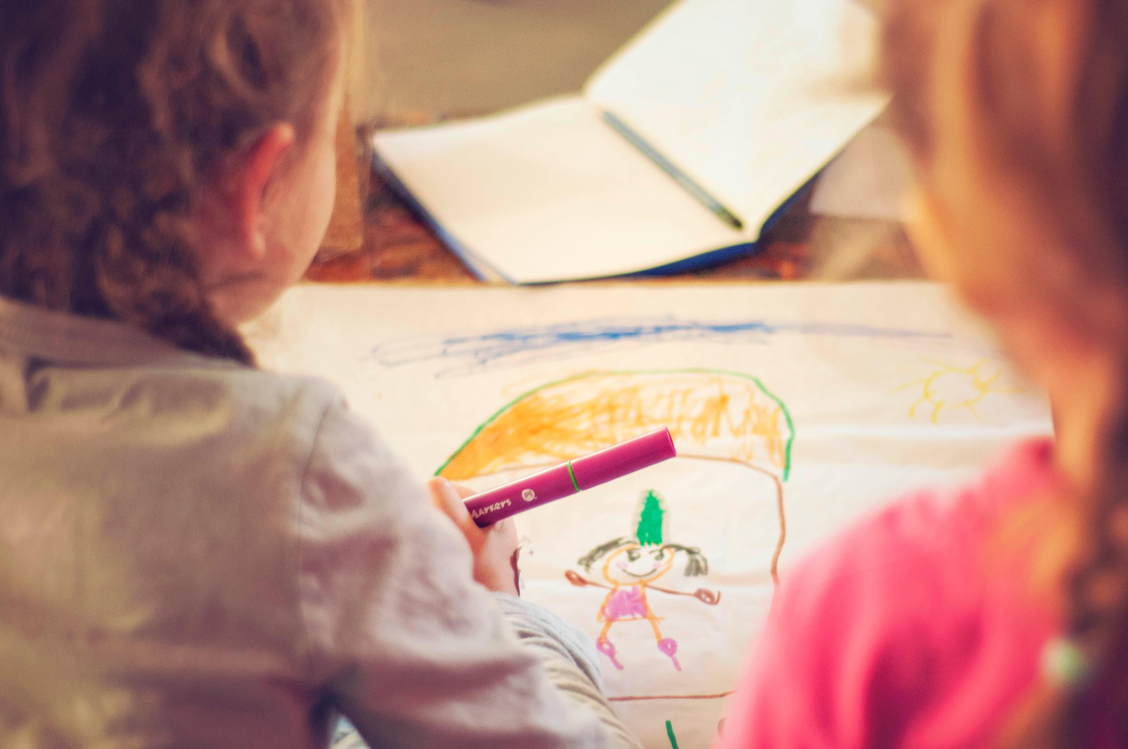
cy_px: 350
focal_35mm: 90
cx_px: 605
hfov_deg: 22.6
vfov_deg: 15.1
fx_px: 2817
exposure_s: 1/80
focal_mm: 50
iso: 500
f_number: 1.8
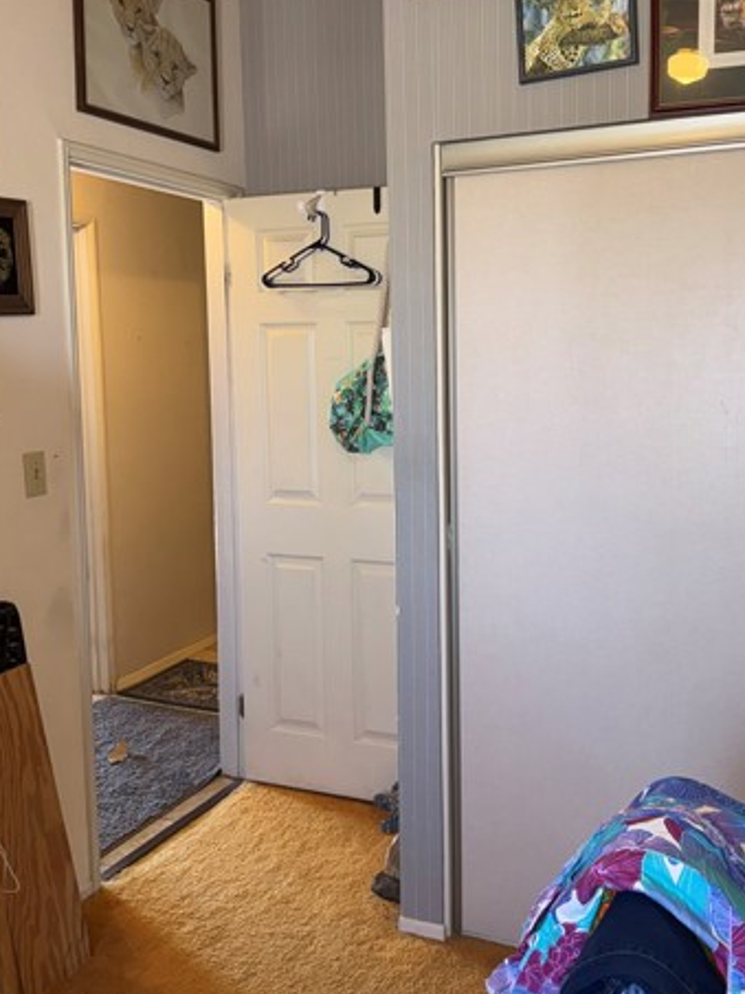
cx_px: 442
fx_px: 976
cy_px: 411
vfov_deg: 53.7
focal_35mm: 34
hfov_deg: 41.6
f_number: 1.78
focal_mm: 6.76
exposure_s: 1/20
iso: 50
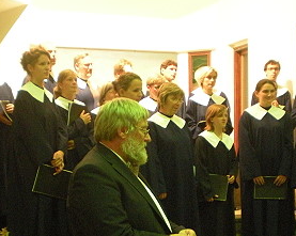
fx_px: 586
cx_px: 165
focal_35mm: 67
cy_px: 162
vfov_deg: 22.7
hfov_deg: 28.3
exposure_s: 1/8
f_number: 3.1
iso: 610
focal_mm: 6.3
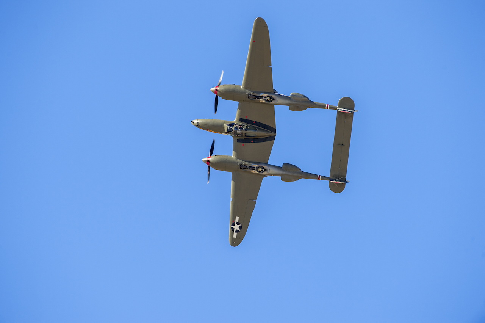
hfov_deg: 3.4
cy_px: 162
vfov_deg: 2.3
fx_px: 8079
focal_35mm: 600
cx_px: 242
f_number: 7.1
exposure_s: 1/640
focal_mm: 600
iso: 100
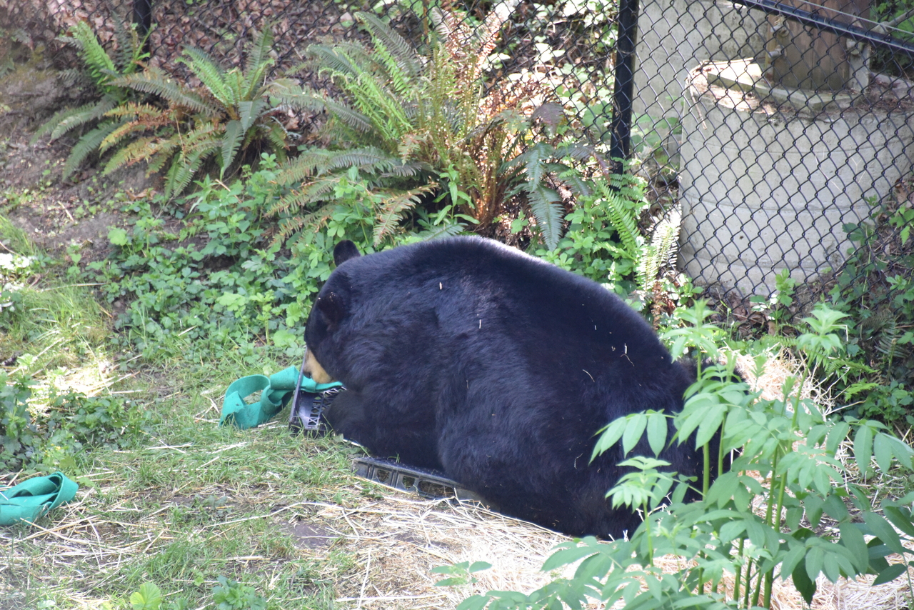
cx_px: 457
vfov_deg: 4.6
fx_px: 7618
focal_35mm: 300
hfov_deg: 6.9
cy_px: 305
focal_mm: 300
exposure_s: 1/640
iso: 6400
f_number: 5.6
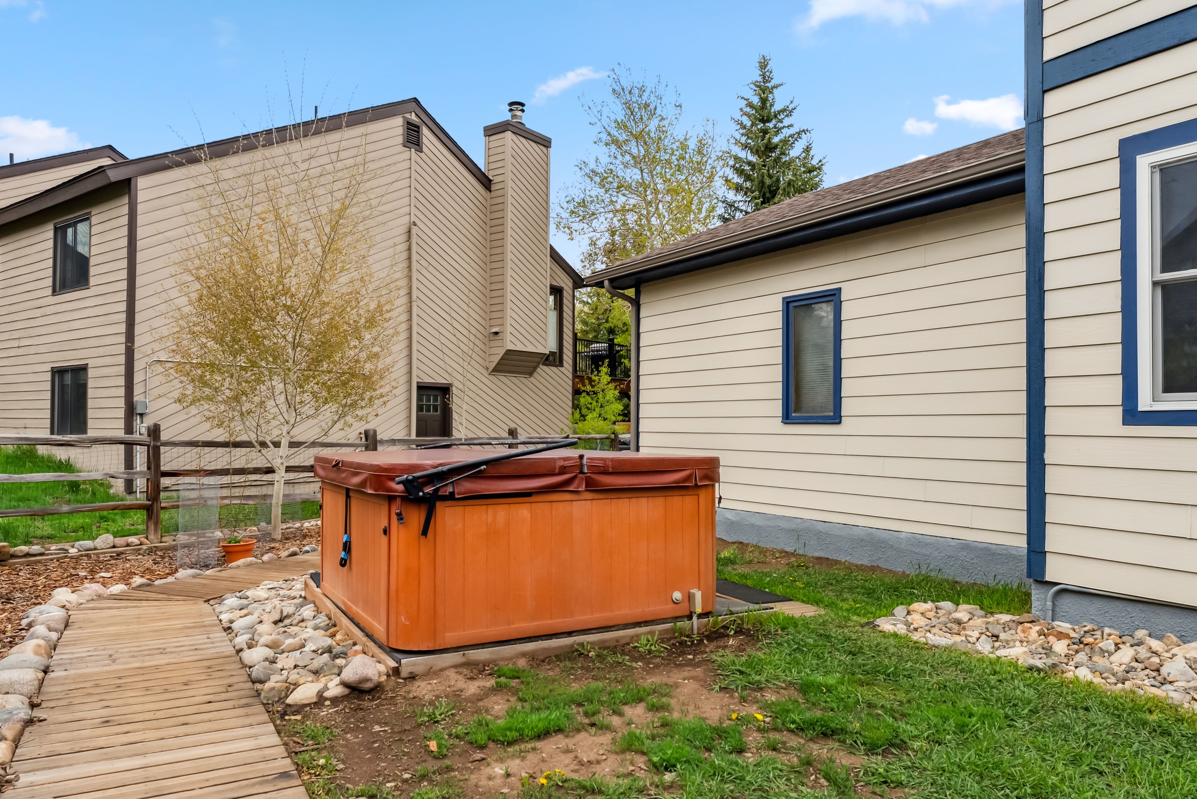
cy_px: 400
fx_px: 798
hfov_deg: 73.7
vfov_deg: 53.2
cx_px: 598
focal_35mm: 24
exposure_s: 1/1250
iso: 800
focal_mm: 24
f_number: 8
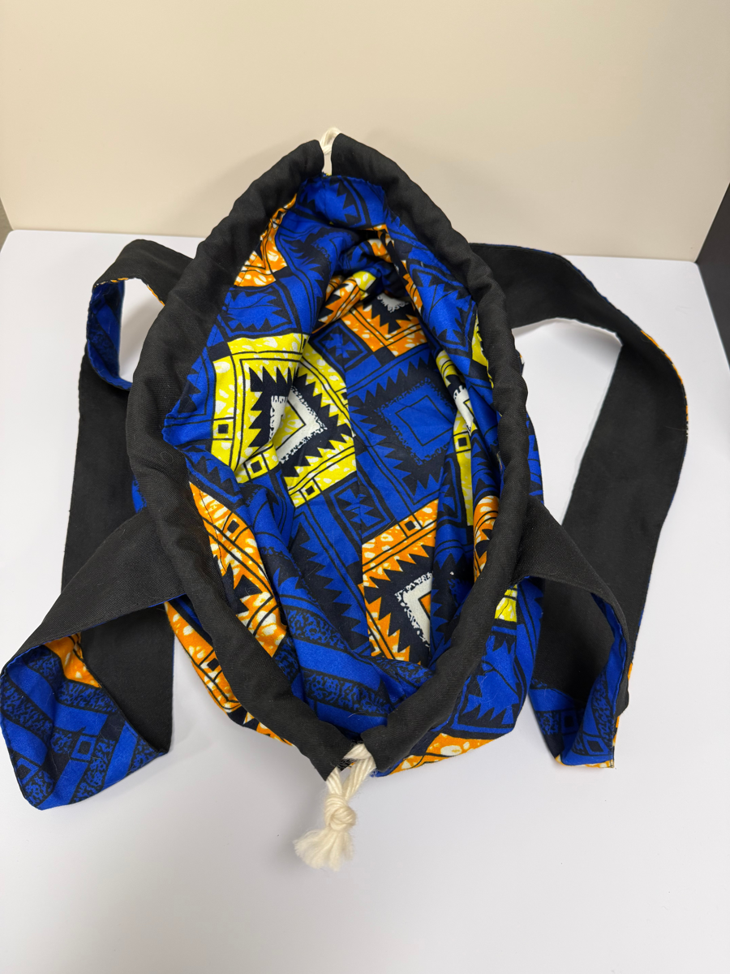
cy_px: 487
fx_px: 675
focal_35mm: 24
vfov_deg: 71.6
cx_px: 365
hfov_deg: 56.8
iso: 160
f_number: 1.78
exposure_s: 1/120
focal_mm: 6.76
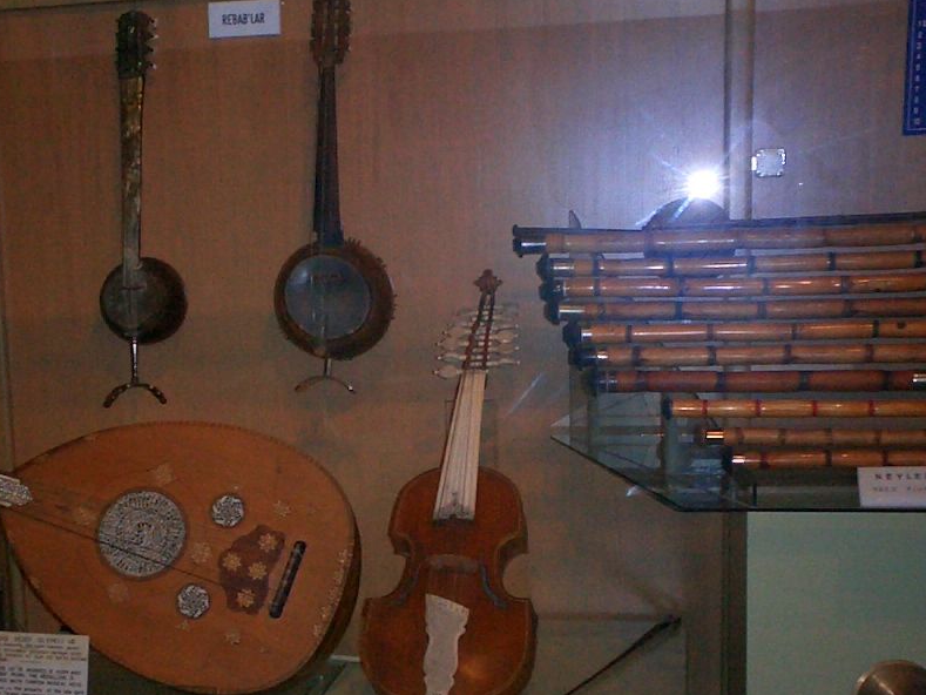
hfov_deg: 31.8
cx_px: 288
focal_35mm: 60
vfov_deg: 24.2
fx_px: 1605
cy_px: 502
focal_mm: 5.6
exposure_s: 1/40
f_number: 3.5
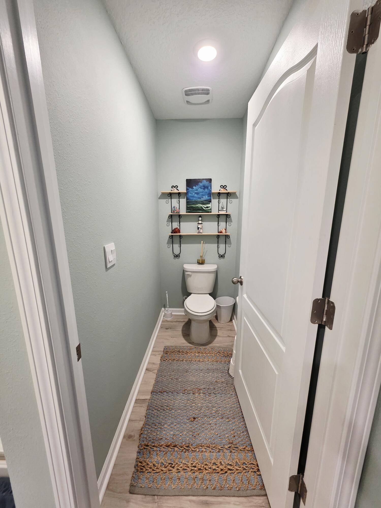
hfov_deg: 89.9
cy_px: 254
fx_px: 191
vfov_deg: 106.2
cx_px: 190
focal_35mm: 13
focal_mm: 2.2
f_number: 1.9
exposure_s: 1/60.2
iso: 200
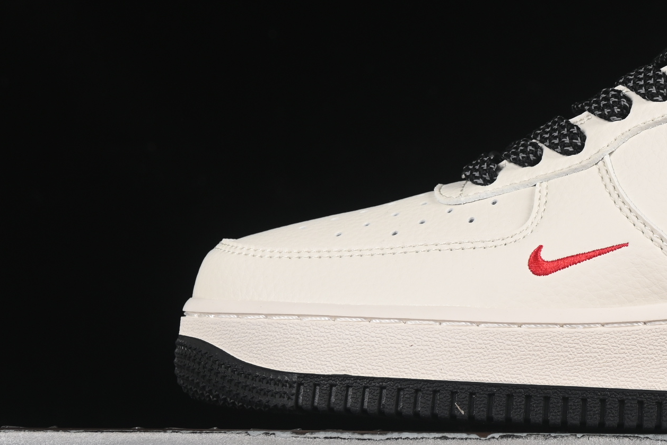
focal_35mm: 166
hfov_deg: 12.2
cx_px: 702
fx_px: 3076
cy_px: 126
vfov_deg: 8.3
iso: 160
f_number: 8
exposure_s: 1/80
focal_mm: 50
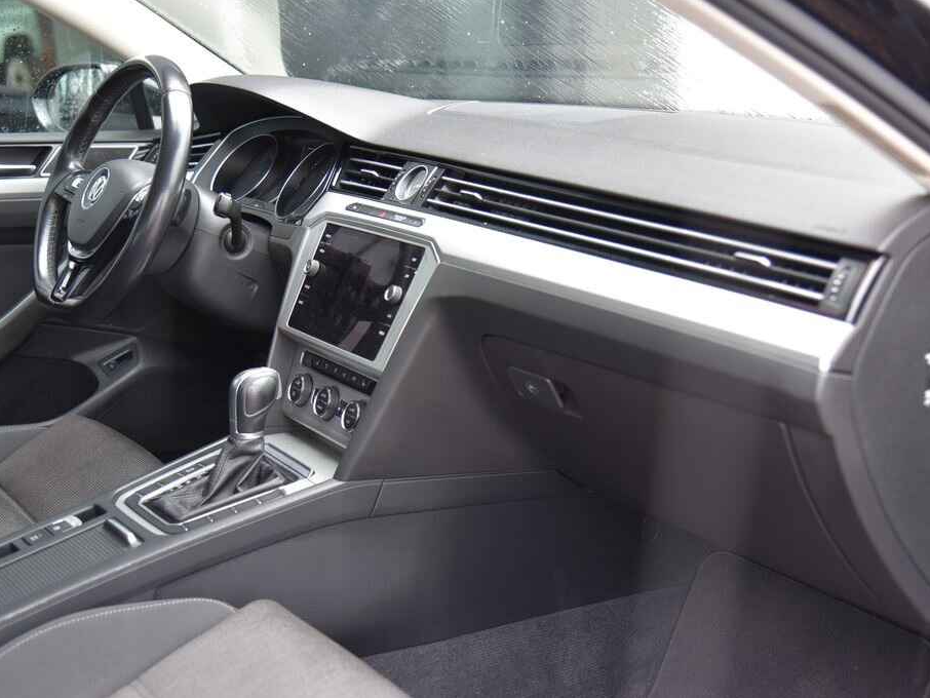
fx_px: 1344
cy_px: 348
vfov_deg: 29.1
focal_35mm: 50
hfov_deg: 38.2
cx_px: 473
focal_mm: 46
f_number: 4
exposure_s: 1/30
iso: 500
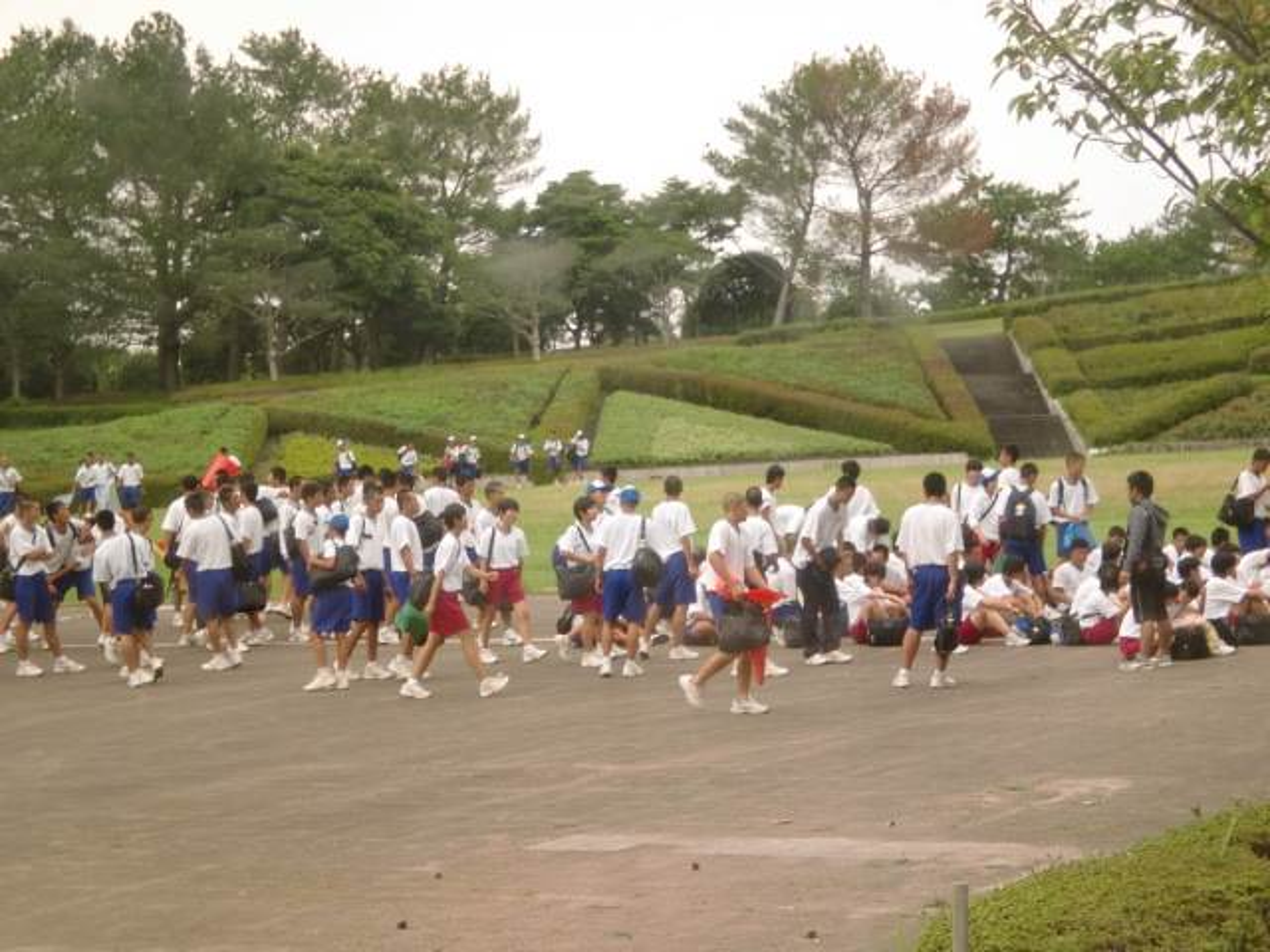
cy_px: 476
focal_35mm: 106
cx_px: 635
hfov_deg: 18.5
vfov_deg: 14.0
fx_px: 3889
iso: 64
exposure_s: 1/80
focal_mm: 18.9
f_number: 5.9
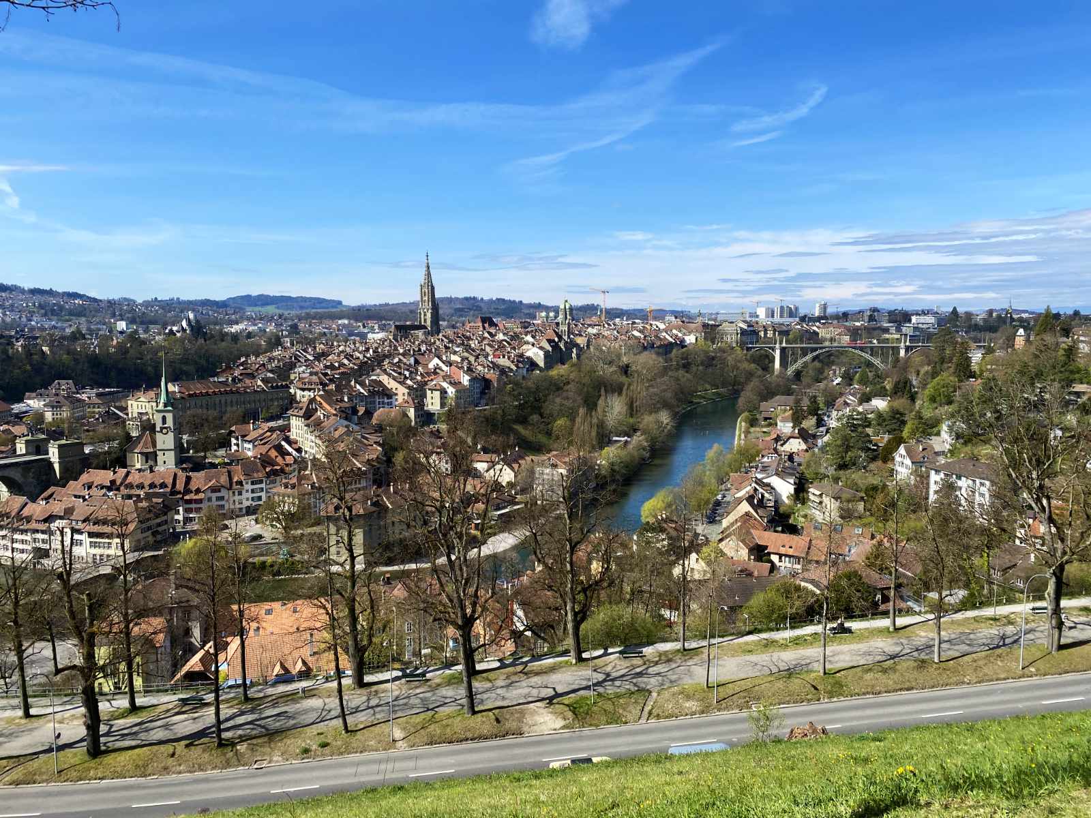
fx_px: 819
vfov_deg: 53.1
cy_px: 409
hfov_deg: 67.3
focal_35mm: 26
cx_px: 546
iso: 32
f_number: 1.8
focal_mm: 4.2
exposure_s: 1/2688
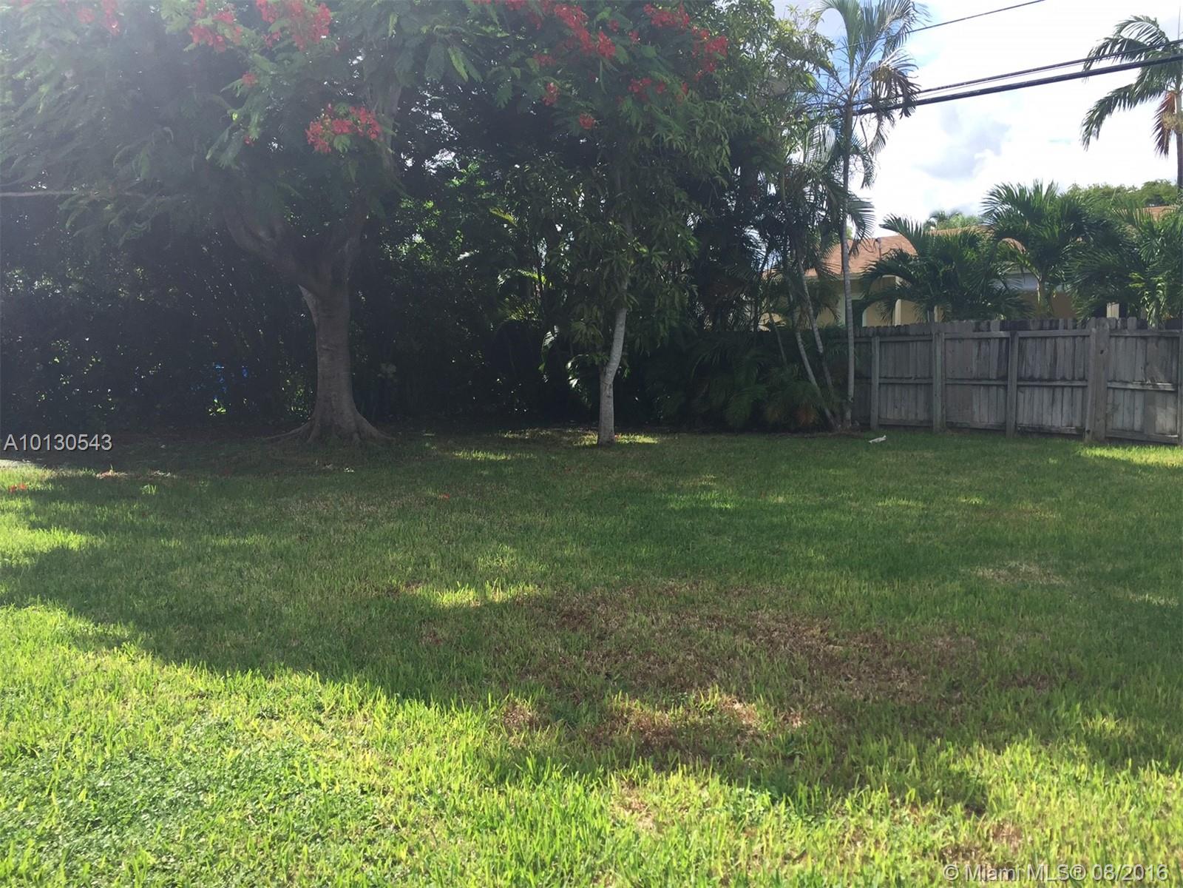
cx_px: 592
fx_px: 991
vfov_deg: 48.2
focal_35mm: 29
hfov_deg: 61.7
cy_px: 444
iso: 32
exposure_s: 1/920
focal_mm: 4.15
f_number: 2.2
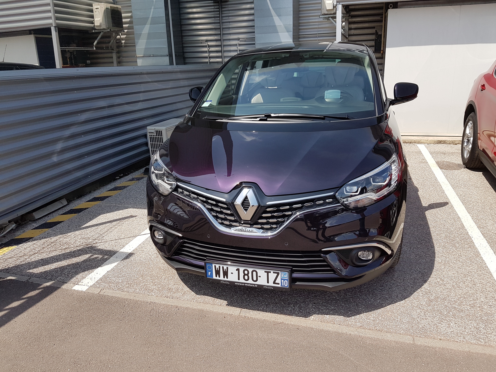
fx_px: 373
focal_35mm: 26
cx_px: 248
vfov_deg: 53.1
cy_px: 186
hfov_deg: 67.3
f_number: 1.7
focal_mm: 4.2
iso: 40
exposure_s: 1/1856
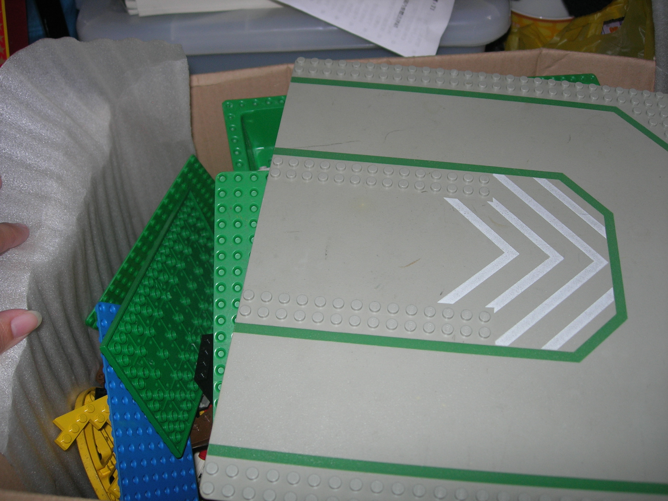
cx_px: 334
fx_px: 733
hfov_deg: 49.0
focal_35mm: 38
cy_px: 250
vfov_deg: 37.7
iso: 64
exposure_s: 1/60.1
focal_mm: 7.8
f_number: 2.8
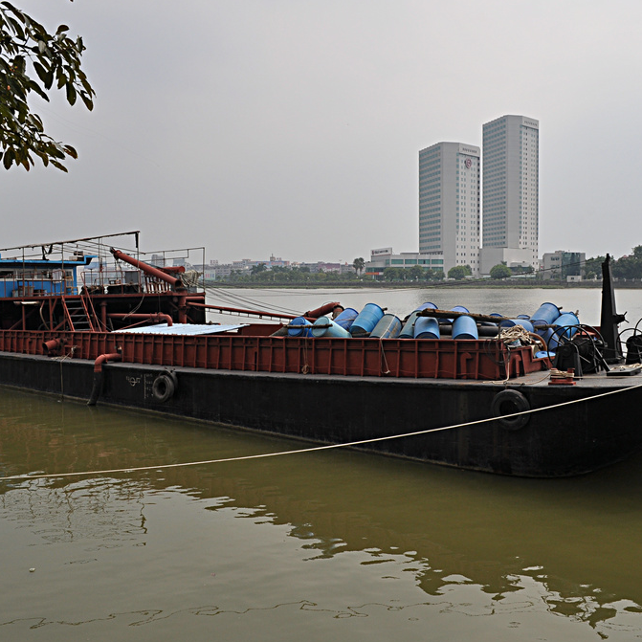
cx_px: 333
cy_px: 322
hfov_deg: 47.2
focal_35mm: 35
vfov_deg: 47.2
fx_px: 734
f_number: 11
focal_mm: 18
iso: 200
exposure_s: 1/400
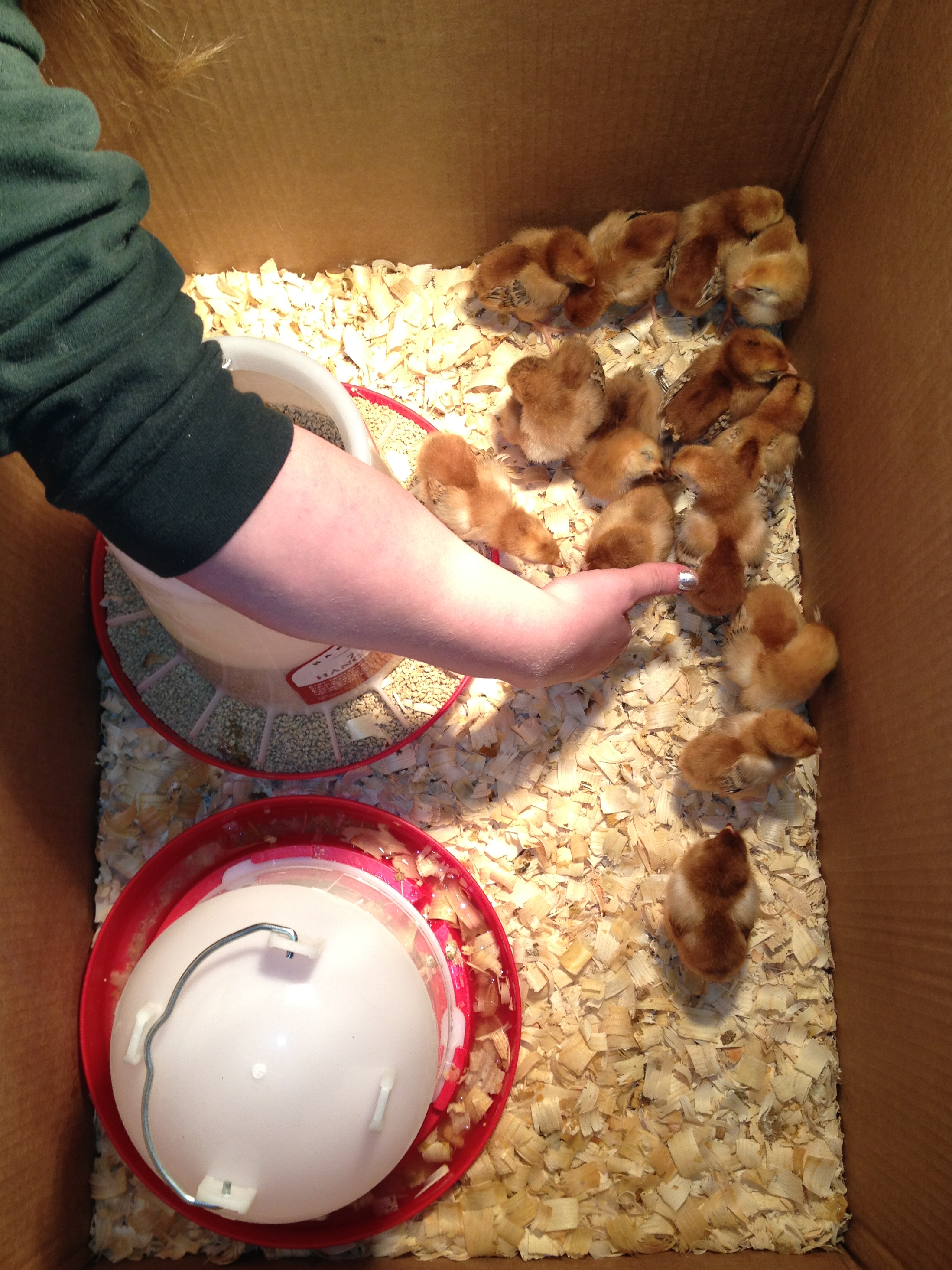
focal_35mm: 39
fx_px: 1430
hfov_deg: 36.8
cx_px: 431
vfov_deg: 47.8
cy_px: 688
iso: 80
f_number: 2.4
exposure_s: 1/40
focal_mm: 4.28
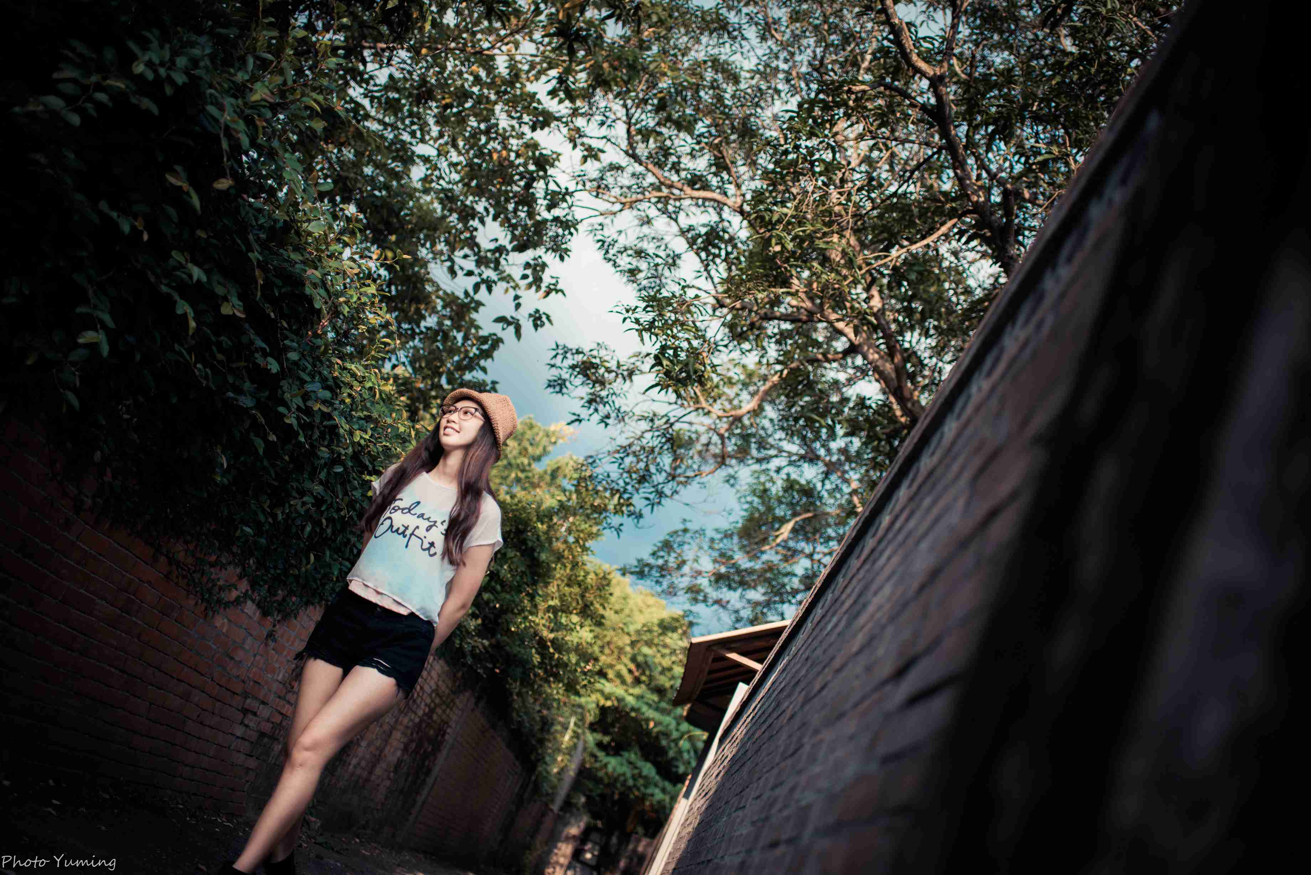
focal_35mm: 35
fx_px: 1275
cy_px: 438
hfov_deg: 54.4
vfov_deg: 37.9
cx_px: 656
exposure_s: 1/1600
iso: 100
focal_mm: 35
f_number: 1.8
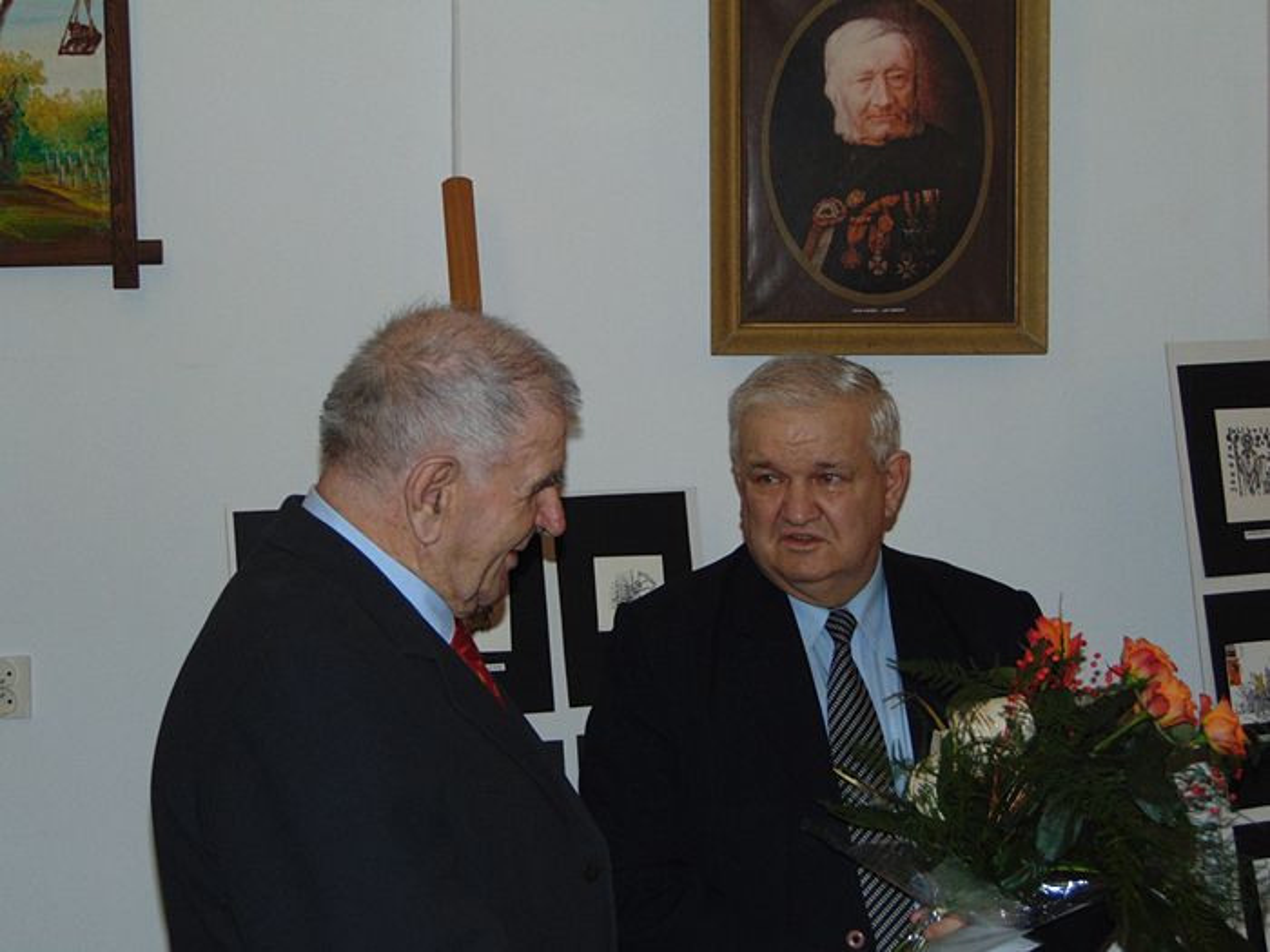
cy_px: 476
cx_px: 635
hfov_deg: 27.4
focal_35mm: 71
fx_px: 2605
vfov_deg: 20.7
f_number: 3.7
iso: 200
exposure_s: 1/60
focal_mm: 12.8
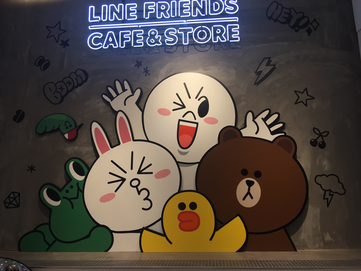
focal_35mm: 29
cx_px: 180
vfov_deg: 48.2
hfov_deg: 61.7
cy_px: 136
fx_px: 302
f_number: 2.2
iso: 40
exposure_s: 1/50
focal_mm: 4.15
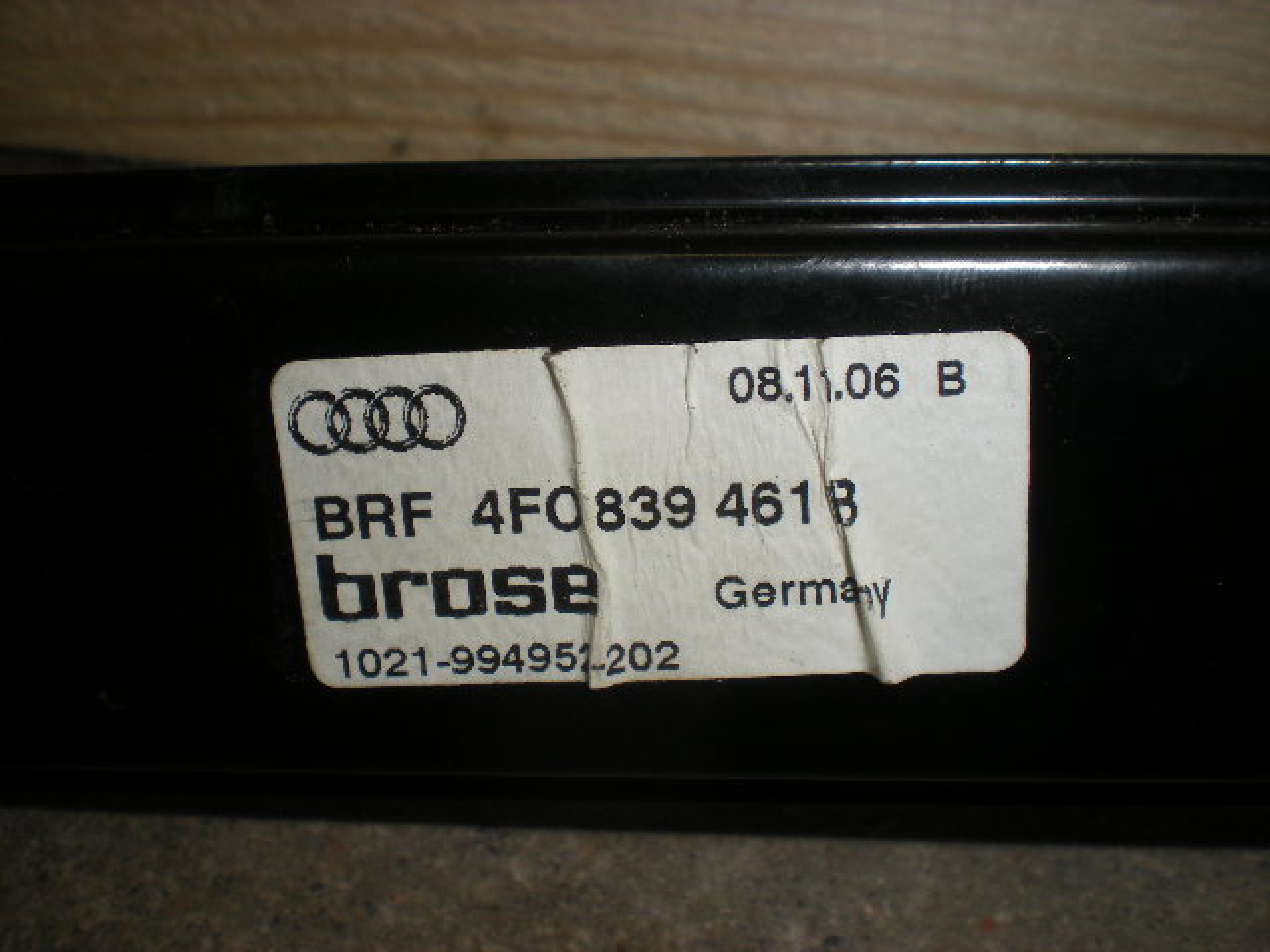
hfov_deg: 49.0
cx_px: 635
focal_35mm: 38
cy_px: 476
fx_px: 1394
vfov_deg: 37.7
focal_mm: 6.3
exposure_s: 1/60
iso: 64
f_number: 4.6
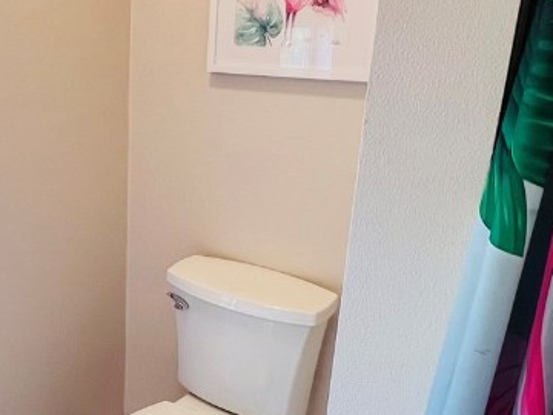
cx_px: 91
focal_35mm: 37
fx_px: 591
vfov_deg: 38.7
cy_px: 215
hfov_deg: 46.8
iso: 200
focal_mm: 1.57
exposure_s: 1/120
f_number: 1.8
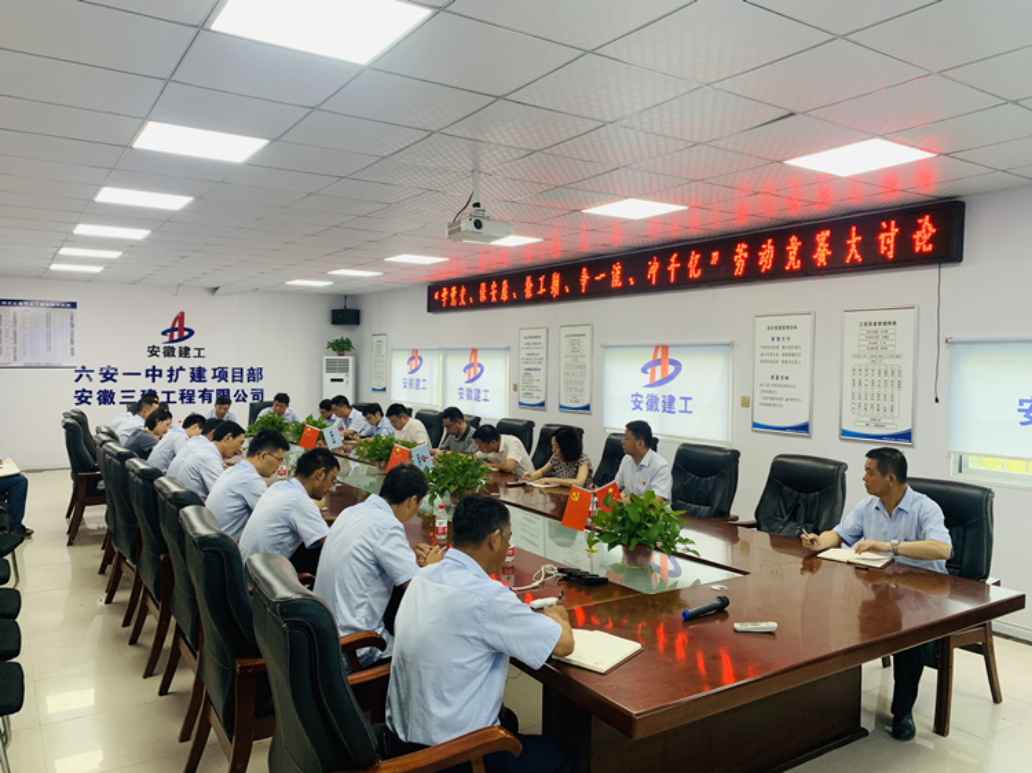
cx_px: 516
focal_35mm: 26
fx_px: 775
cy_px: 386
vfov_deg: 53.0
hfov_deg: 67.3
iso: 80
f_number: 1.8
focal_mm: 4.25
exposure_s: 1/121
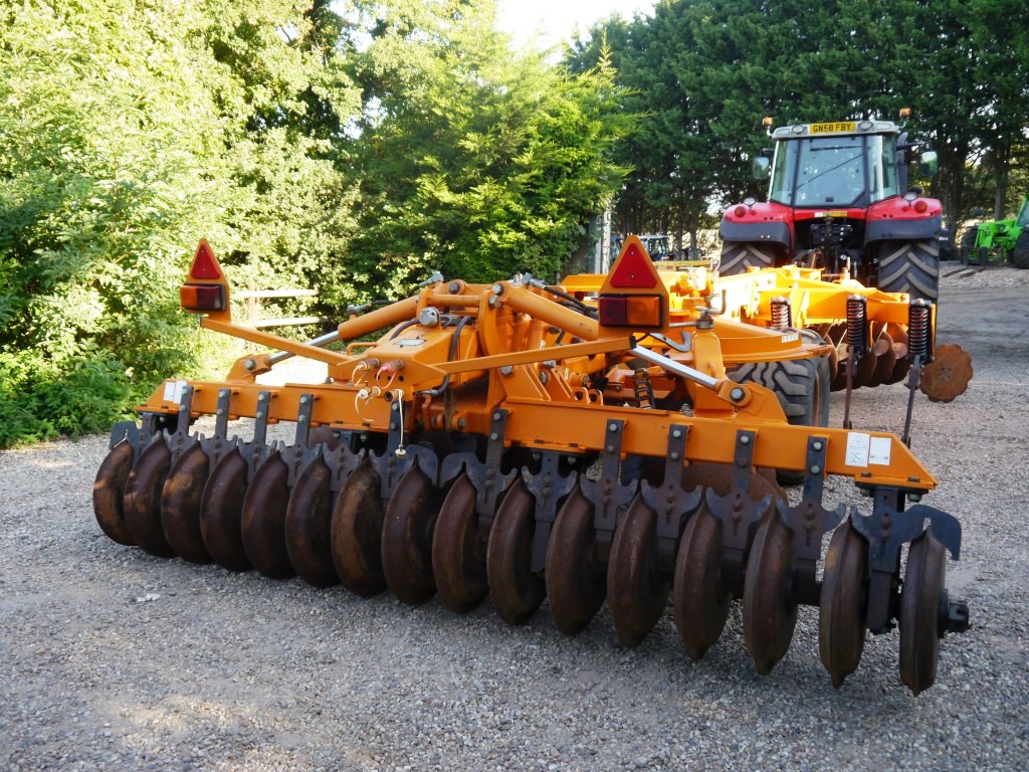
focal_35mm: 32
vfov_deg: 44.2
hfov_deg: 56.8
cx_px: 514
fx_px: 951
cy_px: 386
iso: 160
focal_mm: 16
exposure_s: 1/125
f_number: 4.5
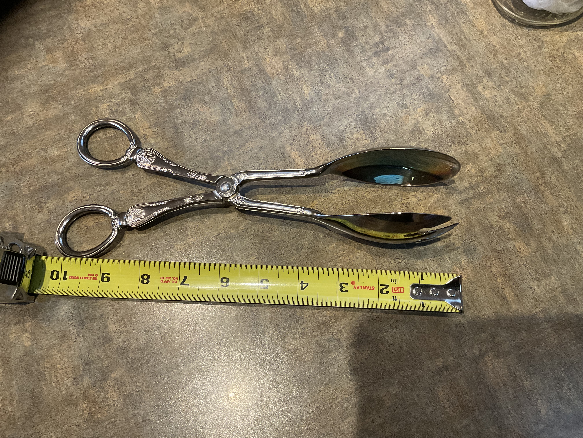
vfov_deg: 48.2
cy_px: 219
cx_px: 292
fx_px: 488
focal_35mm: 29
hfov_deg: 61.7
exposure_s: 1/60
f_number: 1.8
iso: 125
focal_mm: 3
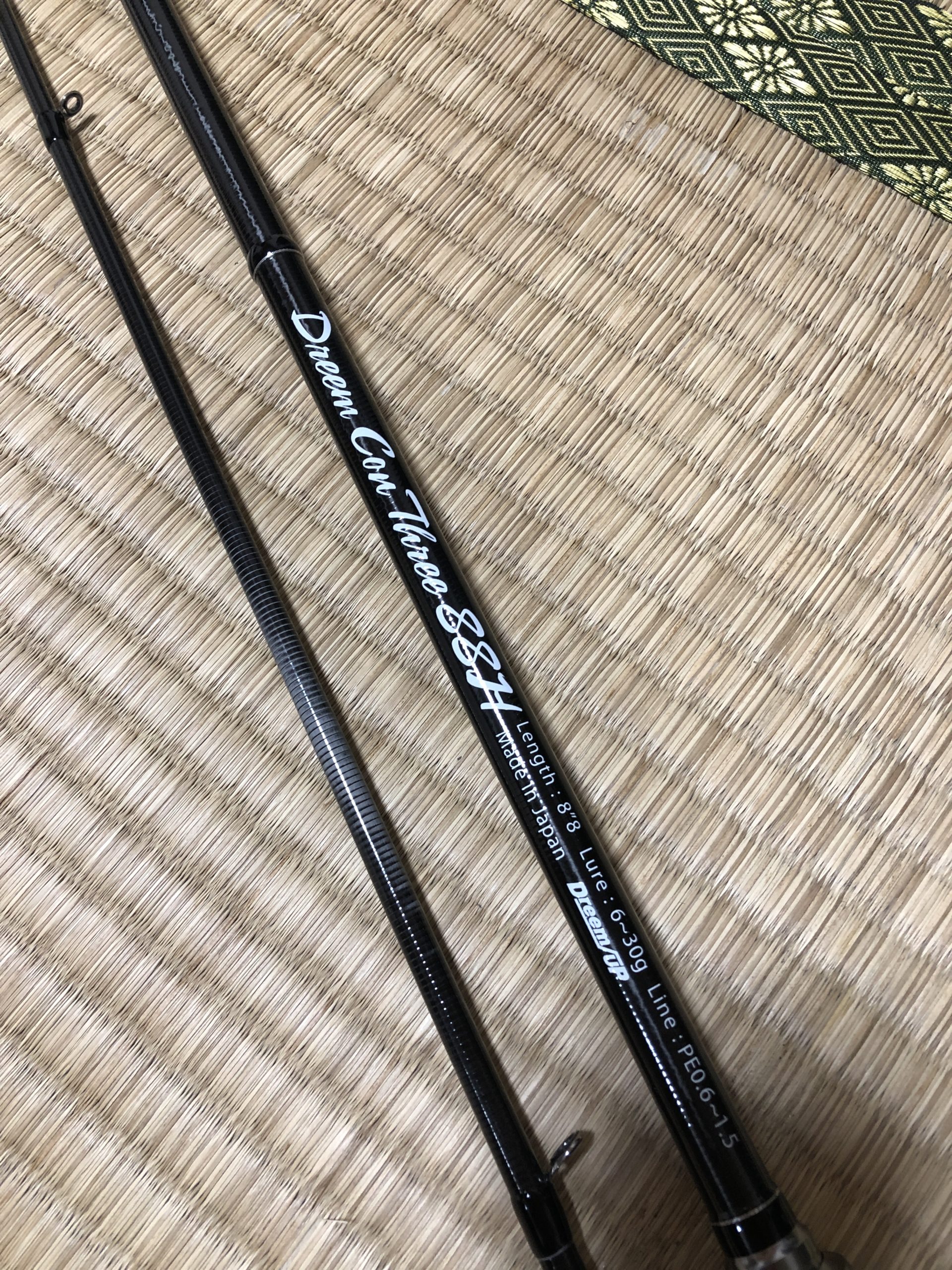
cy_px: 635
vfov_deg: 63.4
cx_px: 476
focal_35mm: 28
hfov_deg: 49.7
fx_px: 1027
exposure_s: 1/17
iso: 40
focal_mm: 4
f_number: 1.8
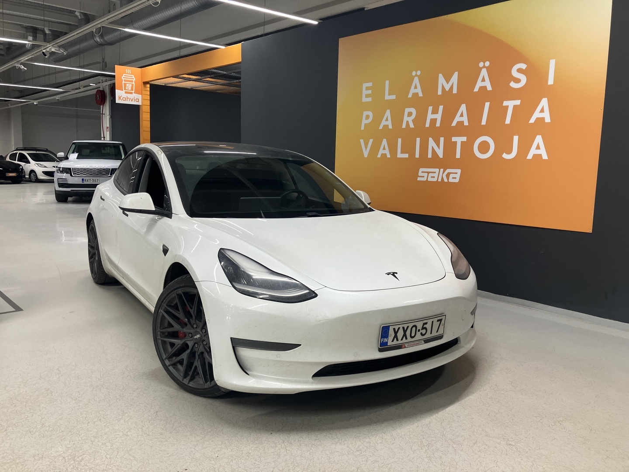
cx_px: 314
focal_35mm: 28
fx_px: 509
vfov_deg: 49.7
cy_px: 236
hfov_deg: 63.4
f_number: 1.8
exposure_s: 1/100
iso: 80
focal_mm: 3.99
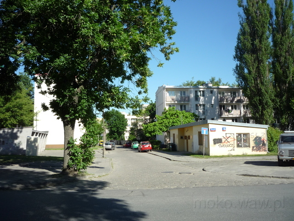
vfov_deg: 44.2
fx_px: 272
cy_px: 110
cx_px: 147
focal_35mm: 32
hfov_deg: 56.8
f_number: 4.5
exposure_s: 1/400
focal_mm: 5.2
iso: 100
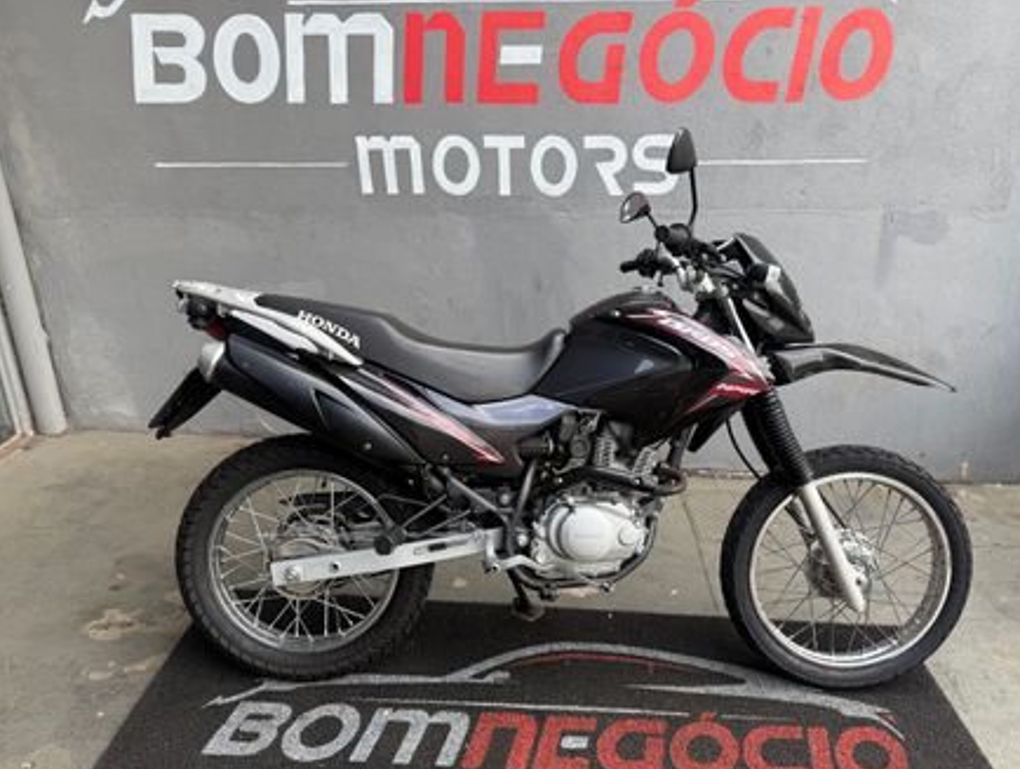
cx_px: 548
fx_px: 767
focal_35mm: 26
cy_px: 414
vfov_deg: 53.1
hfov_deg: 67.1
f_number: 1.78
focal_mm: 6.76
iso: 80
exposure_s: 1/397
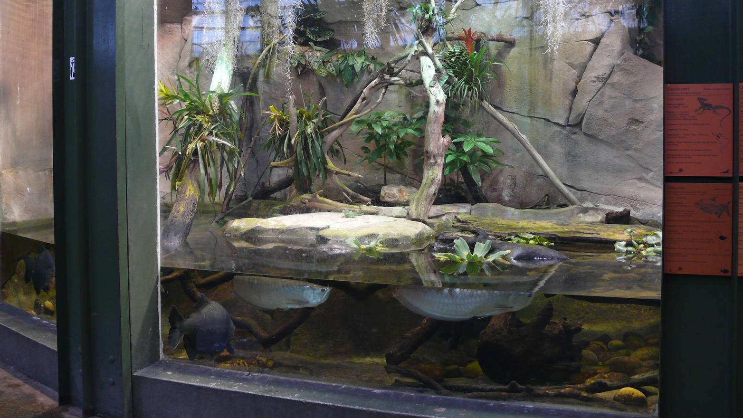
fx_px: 768
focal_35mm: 39
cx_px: 366
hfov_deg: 51.6
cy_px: 146
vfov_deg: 30.3
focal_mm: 7.4
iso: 200
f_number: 2.8
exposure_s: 1/30
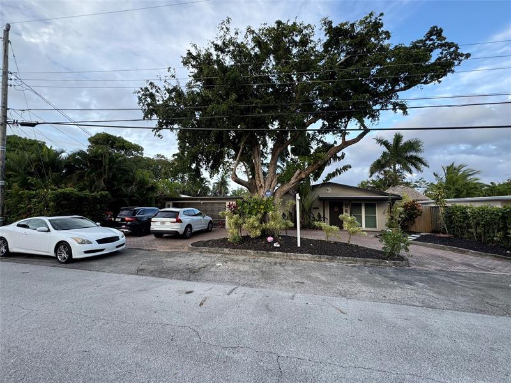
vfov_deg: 85.7
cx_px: 256
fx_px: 207
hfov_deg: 102.1
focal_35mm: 14
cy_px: 192
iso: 40
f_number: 2.2
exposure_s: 1/126
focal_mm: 2.22
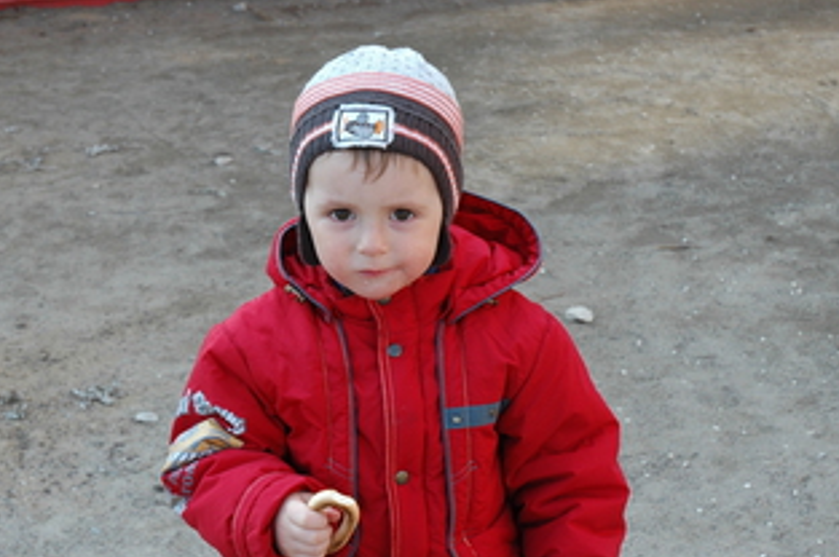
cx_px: 389
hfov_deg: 24.8
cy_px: 296
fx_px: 1909
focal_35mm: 82
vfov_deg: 16.6
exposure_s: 1/200
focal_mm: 38
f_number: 7.1
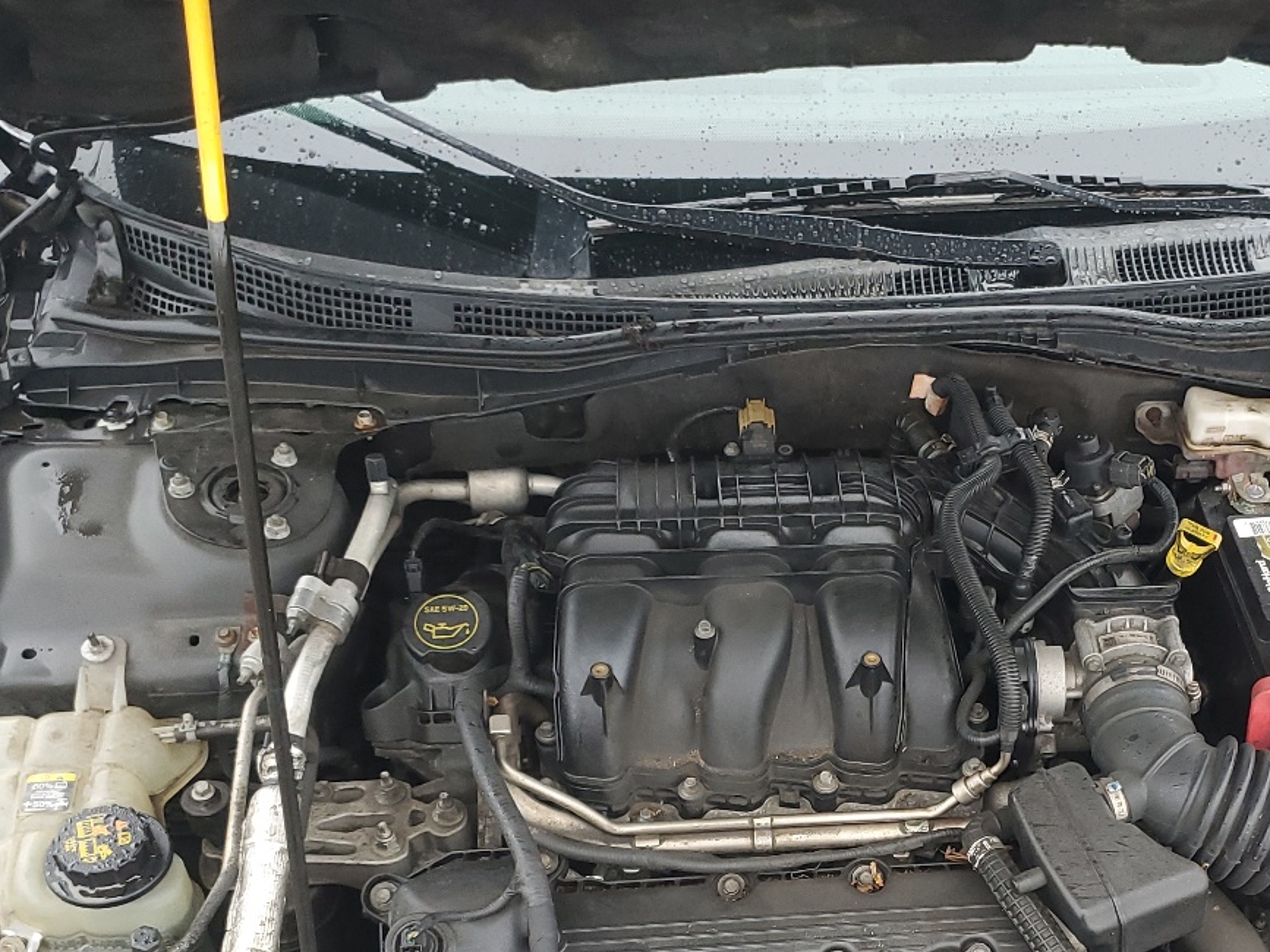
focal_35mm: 48
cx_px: 886
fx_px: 1761
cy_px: 870
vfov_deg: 29.0
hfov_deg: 39.0
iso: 83
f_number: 1.5
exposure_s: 1/120
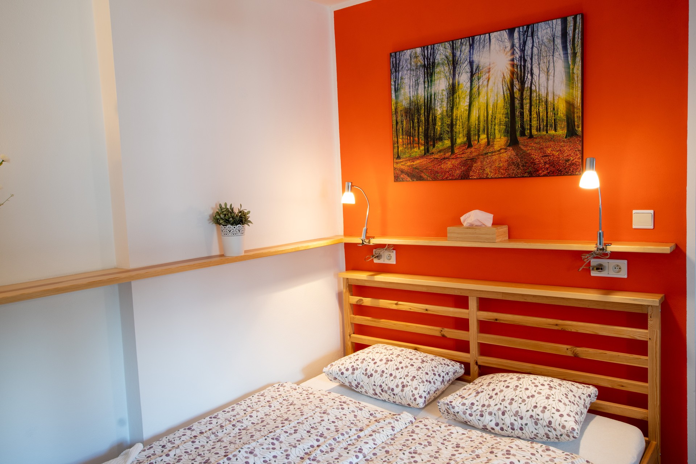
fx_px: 580
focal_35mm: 30
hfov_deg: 61.9
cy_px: 232
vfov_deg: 43.6
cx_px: 348
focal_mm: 20
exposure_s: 1/1.25
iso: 100
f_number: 7.1
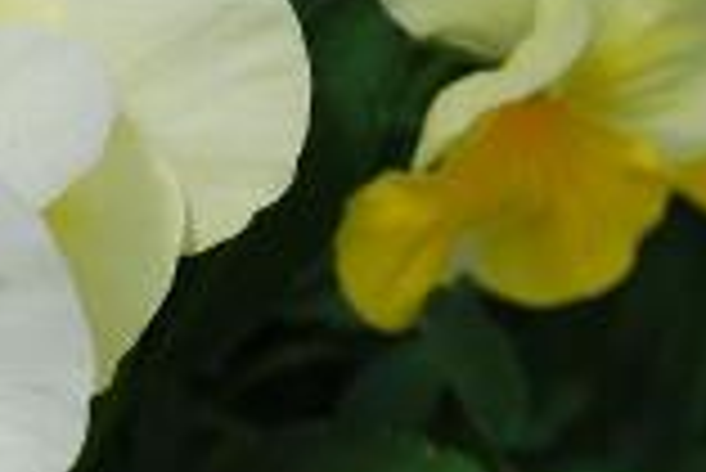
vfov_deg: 7.8
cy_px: 283
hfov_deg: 11.6
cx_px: 103
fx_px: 3455
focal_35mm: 176
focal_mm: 46
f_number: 8
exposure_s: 1/200
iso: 100
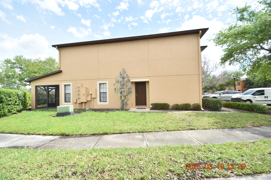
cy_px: 90
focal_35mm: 15
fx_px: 113
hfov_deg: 100.4
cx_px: 136
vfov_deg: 77.3
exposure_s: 1/4000
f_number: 3.5
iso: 800
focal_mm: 10
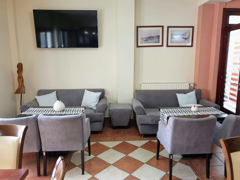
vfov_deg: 53.1
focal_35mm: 26
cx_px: 120
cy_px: 90
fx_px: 180
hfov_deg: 67.3
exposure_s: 1/50
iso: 250
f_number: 1.5
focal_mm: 4.3
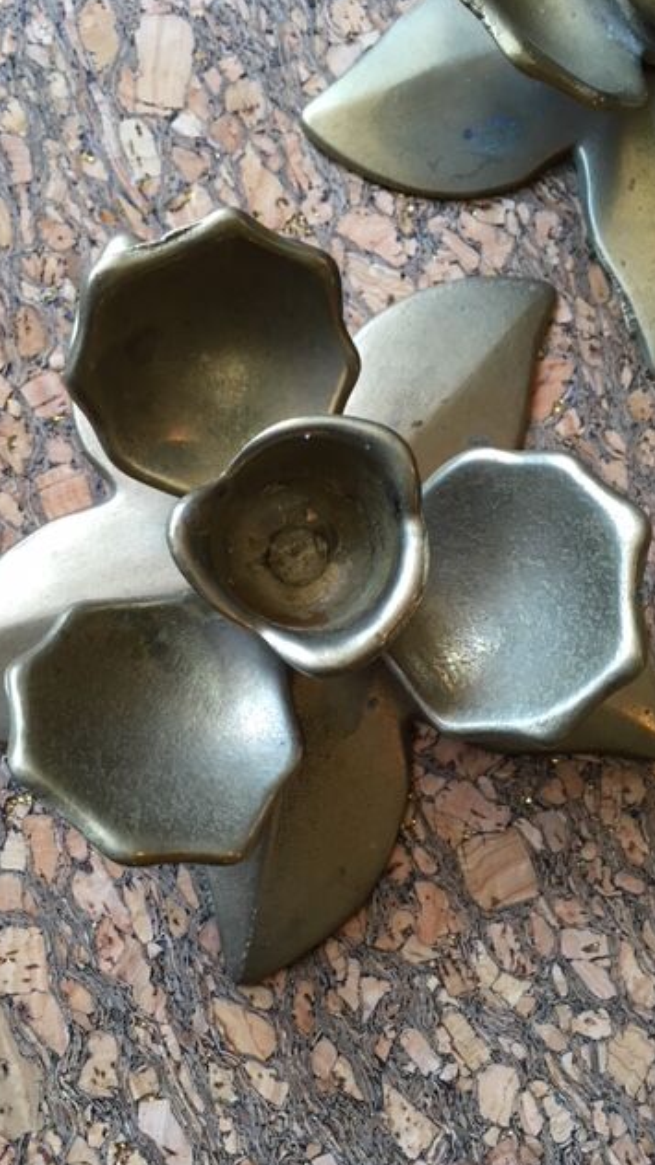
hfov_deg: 36.6
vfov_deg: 61.0
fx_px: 989
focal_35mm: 32
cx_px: 279
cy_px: 582
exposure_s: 1/33
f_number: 2.2
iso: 40
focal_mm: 4.15
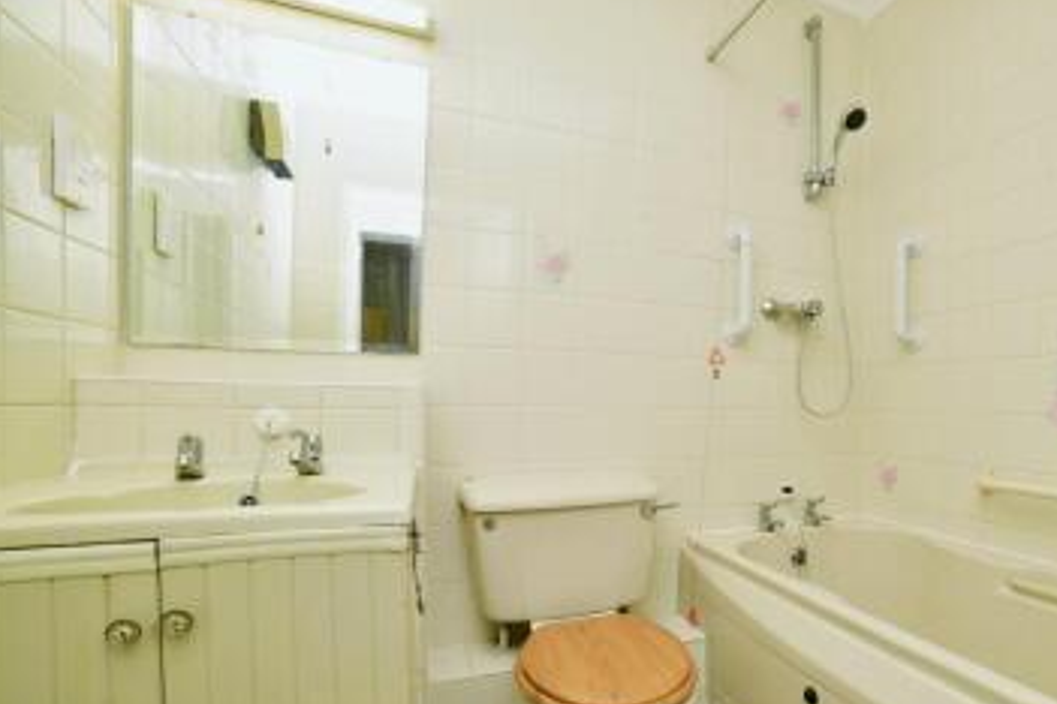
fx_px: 558
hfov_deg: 84.1
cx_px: 699
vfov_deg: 64.3
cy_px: 399
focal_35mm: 19
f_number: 8
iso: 125
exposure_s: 1/3
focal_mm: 14
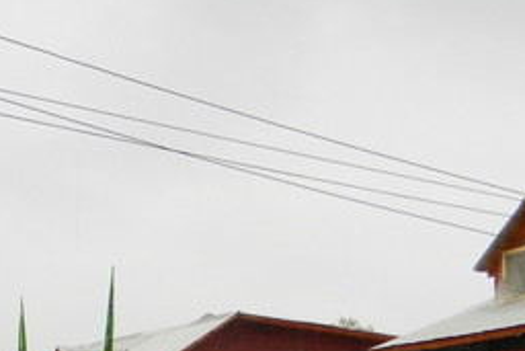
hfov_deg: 14.5
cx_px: -236
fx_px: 1941
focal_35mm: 133
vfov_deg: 10.1
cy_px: 456
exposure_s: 1/200
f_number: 3.5
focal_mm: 7.3
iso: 80
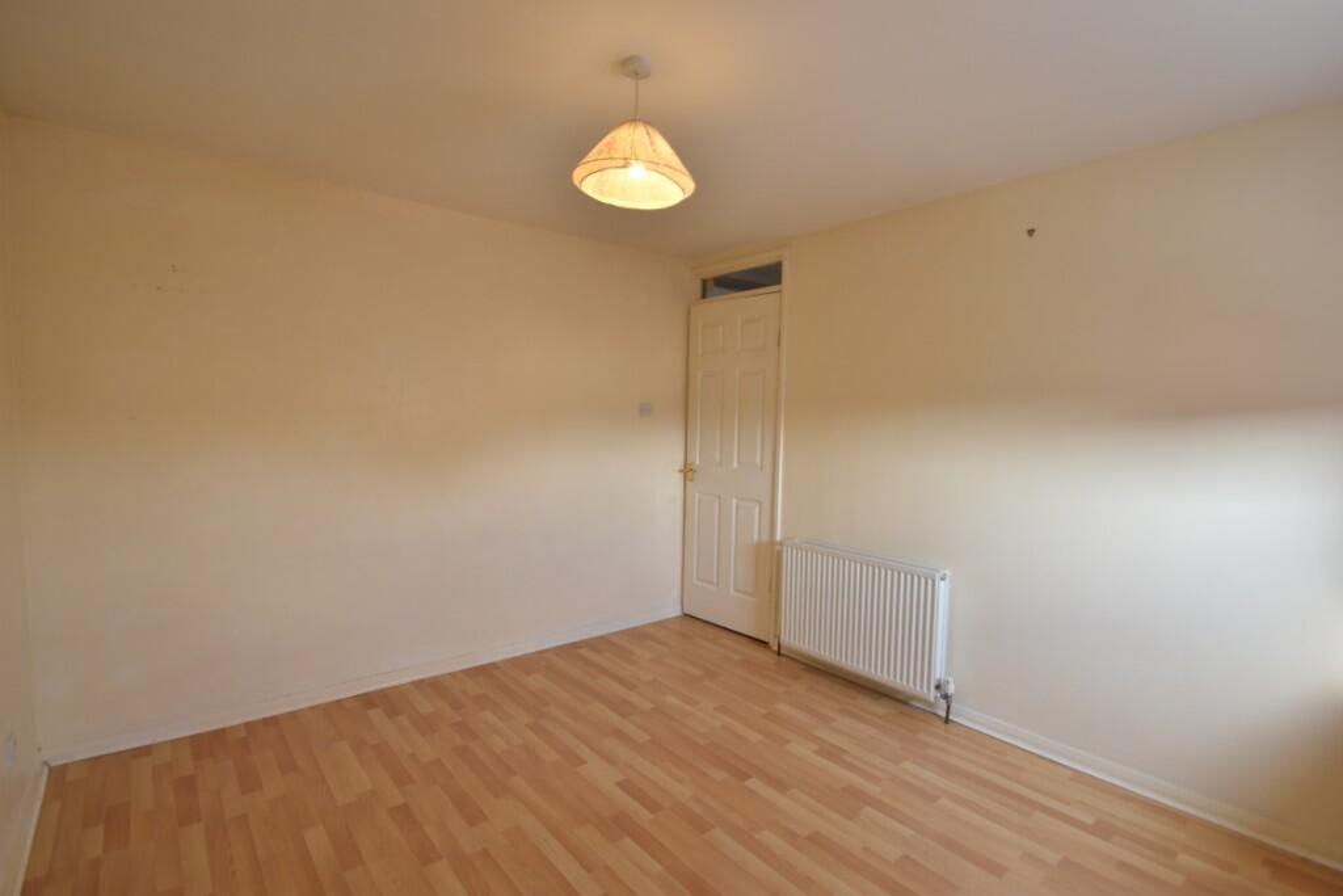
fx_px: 616
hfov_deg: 95.0
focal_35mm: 16
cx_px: 672
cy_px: 448
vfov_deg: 72.1
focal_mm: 11
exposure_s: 1/25
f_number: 4.5
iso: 100
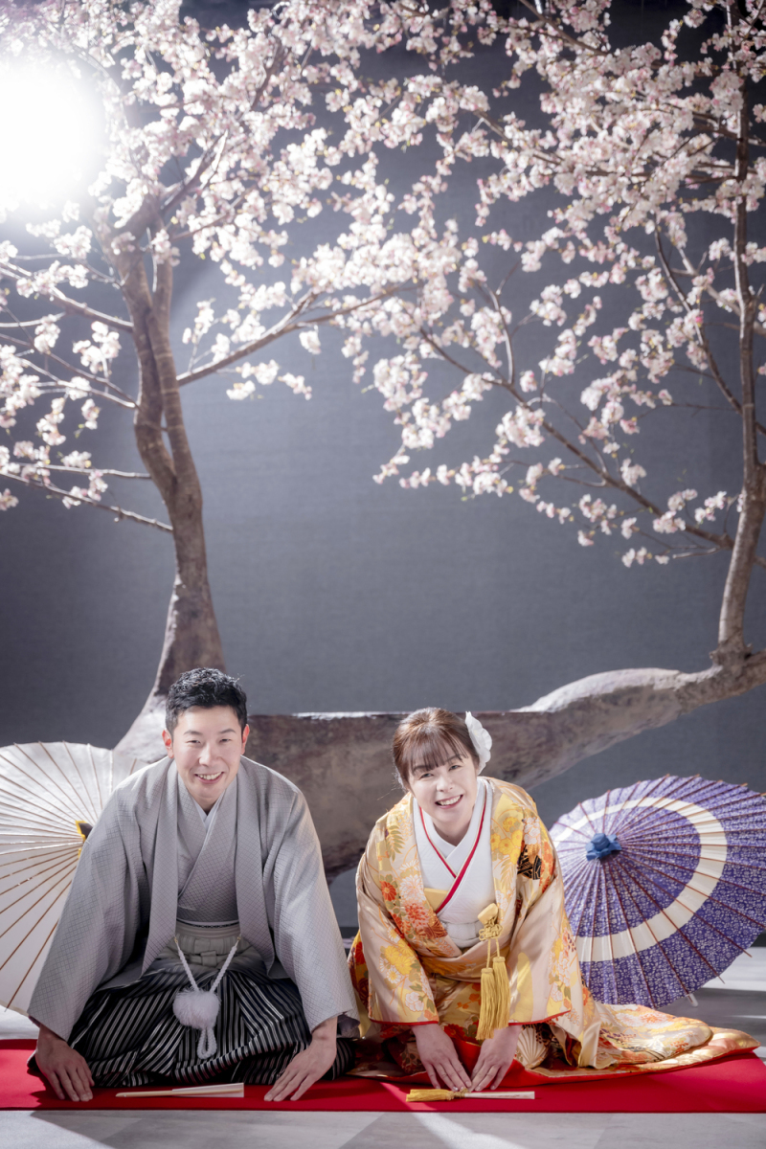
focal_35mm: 54
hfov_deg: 25.1
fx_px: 1723
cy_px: 574
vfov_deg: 36.9
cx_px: 383
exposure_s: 1/100
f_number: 2.8
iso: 200
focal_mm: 54
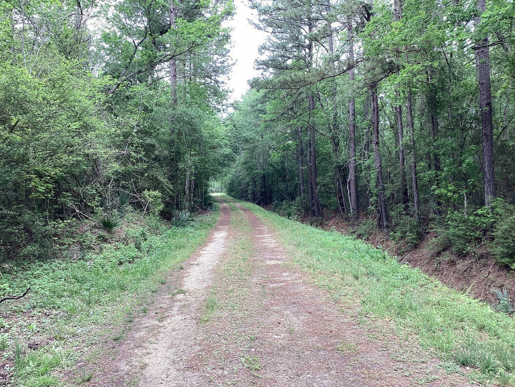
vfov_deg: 45.4
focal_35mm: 31
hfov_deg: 58.4
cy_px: 194
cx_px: 258
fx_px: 461
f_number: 2.4
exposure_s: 1/60
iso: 64
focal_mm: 3.3
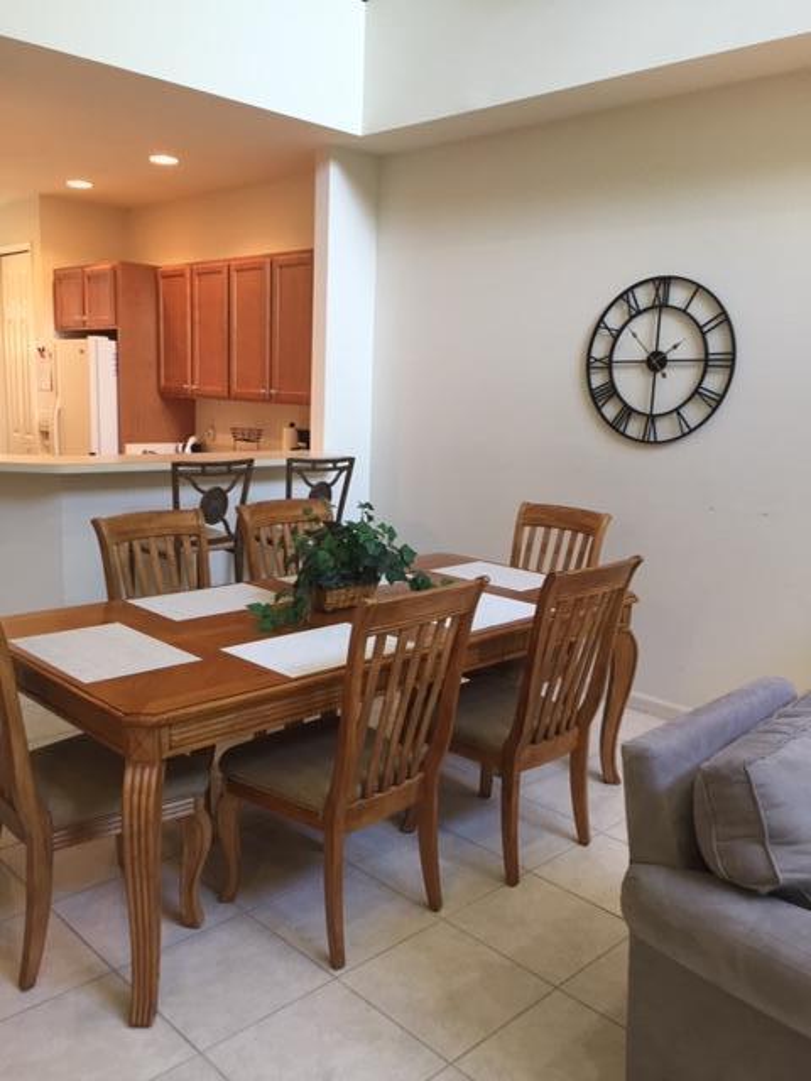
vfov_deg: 61.7
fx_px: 906
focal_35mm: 29
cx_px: 406
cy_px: 540
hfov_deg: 48.2
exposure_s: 1/30
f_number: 2.2
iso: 100
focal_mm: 4.15
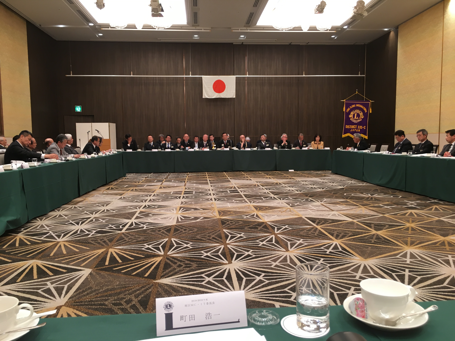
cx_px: 228
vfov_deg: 48.2
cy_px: 170
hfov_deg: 61.7
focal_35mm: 29
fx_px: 381
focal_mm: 4.15
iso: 50
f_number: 2.2
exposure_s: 1/30
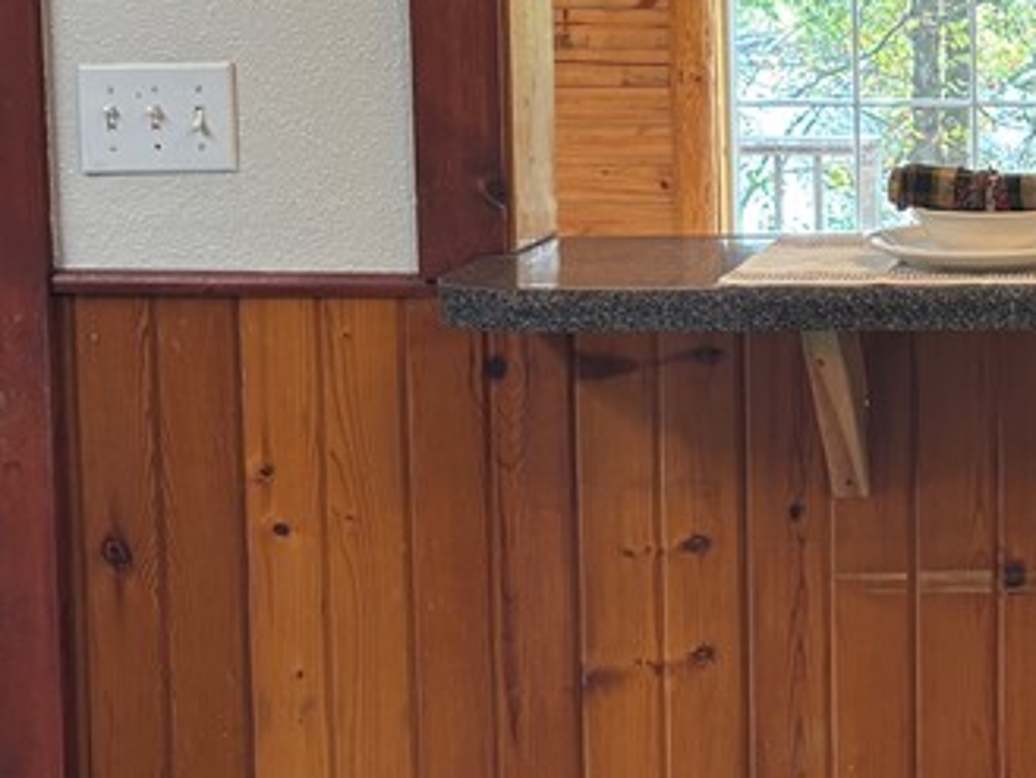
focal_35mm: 81
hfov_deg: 22.5
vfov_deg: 18.1
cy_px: 161
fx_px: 2425
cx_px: 1184
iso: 125
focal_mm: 5.96
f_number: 1.6
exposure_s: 1/120
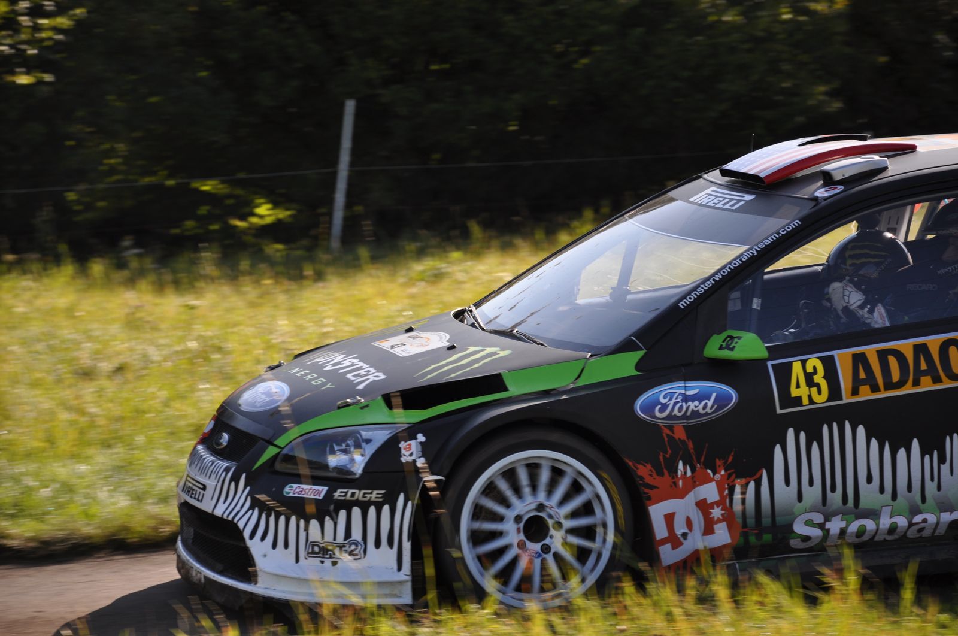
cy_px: 318
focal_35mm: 158
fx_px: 4185
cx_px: 479
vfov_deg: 8.7
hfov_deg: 13.1
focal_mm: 105
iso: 200
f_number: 5.6
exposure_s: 1/500
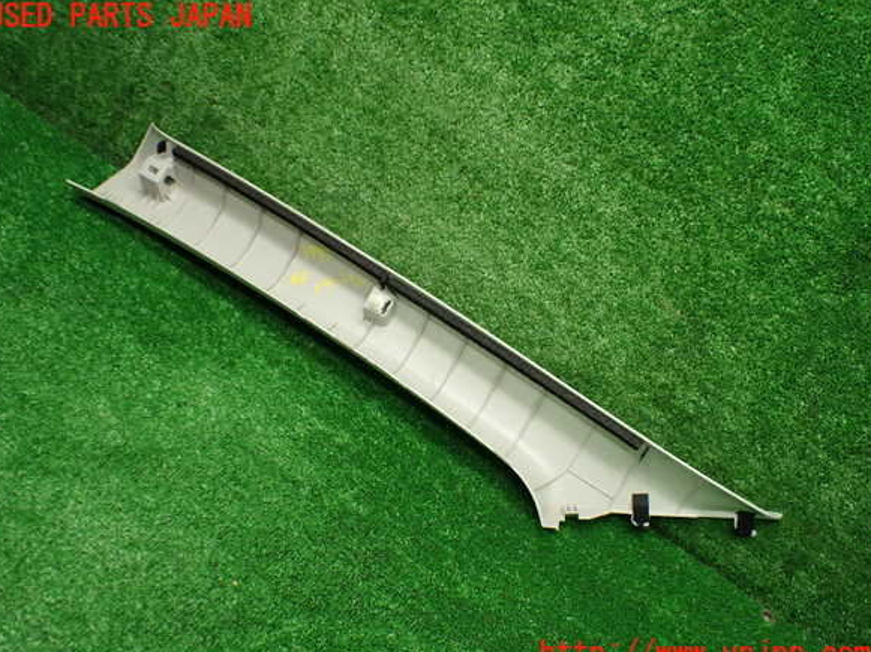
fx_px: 780
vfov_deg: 45.4
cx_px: 429
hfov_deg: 58.4
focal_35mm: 31
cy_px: 336
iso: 640
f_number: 2.3
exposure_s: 1/125
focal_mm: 5.4
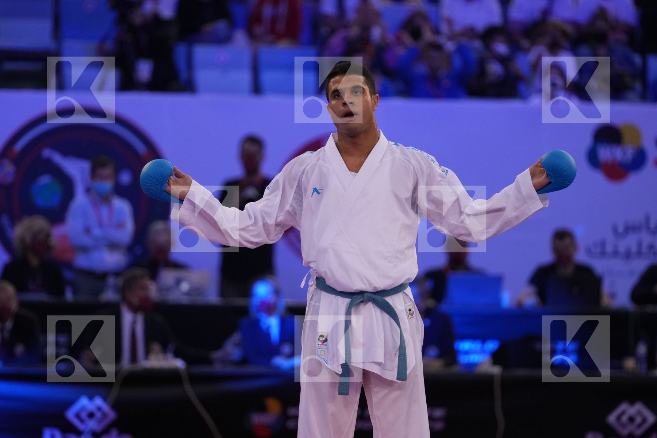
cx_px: 328
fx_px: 5475
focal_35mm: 300
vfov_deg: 4.6
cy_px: 219
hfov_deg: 6.9
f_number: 2.8
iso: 1250
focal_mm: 200
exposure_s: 1/1000
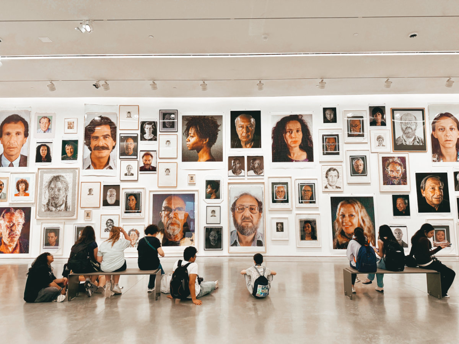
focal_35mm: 24
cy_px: 172
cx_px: 230
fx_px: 318
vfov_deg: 56.8
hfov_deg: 71.6
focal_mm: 6.8
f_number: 1.8
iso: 200
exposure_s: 1/64
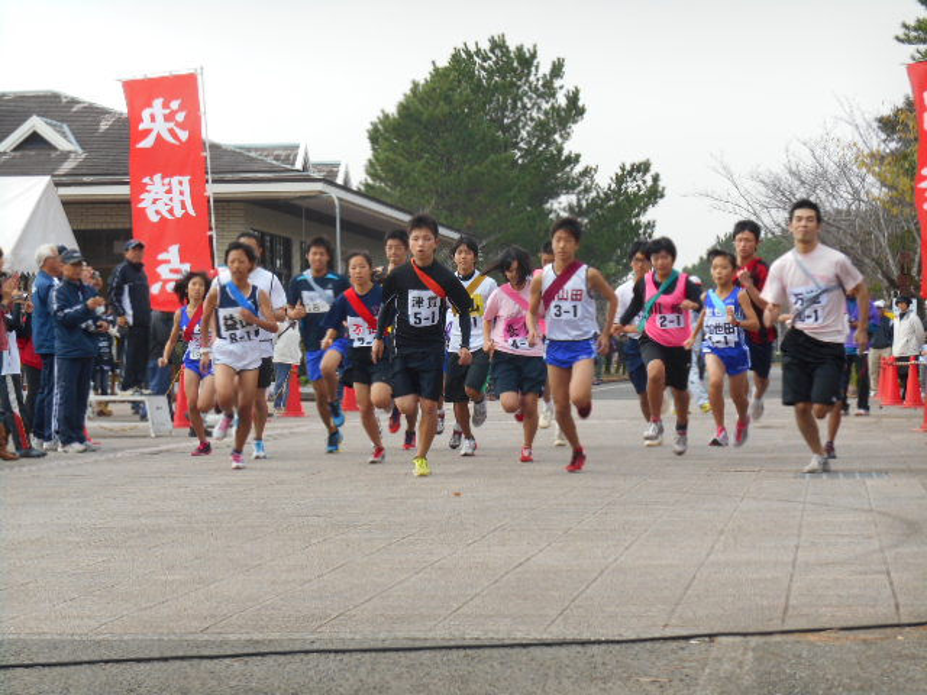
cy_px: 348
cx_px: 464
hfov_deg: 18.7
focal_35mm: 105
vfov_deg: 14.1
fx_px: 2812
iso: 80
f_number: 5.1
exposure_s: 1/160
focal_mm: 18.8
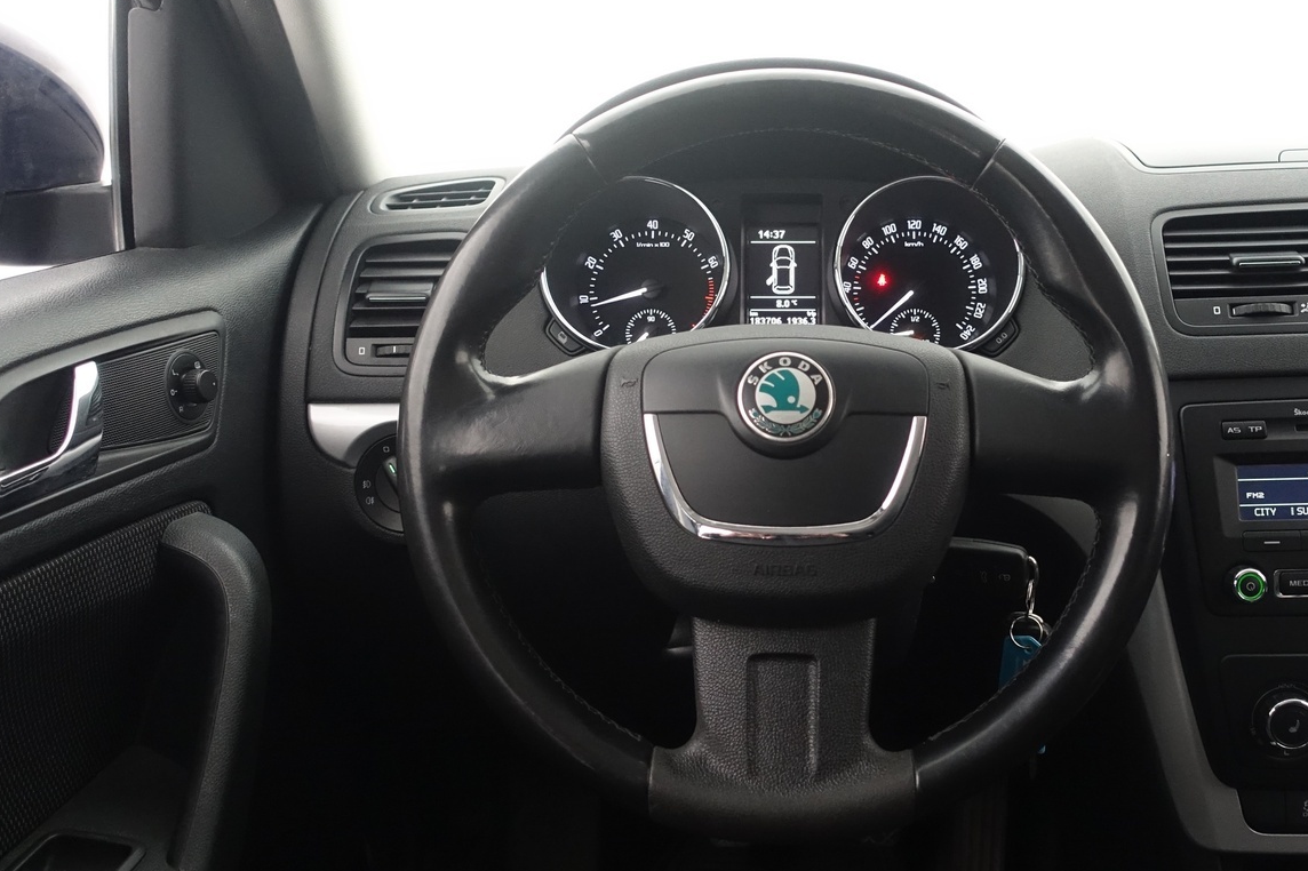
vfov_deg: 38.8
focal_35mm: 34
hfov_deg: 55.4
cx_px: 784
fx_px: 1235
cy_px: 381
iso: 1000
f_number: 2.5
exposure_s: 1/25
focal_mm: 8.8
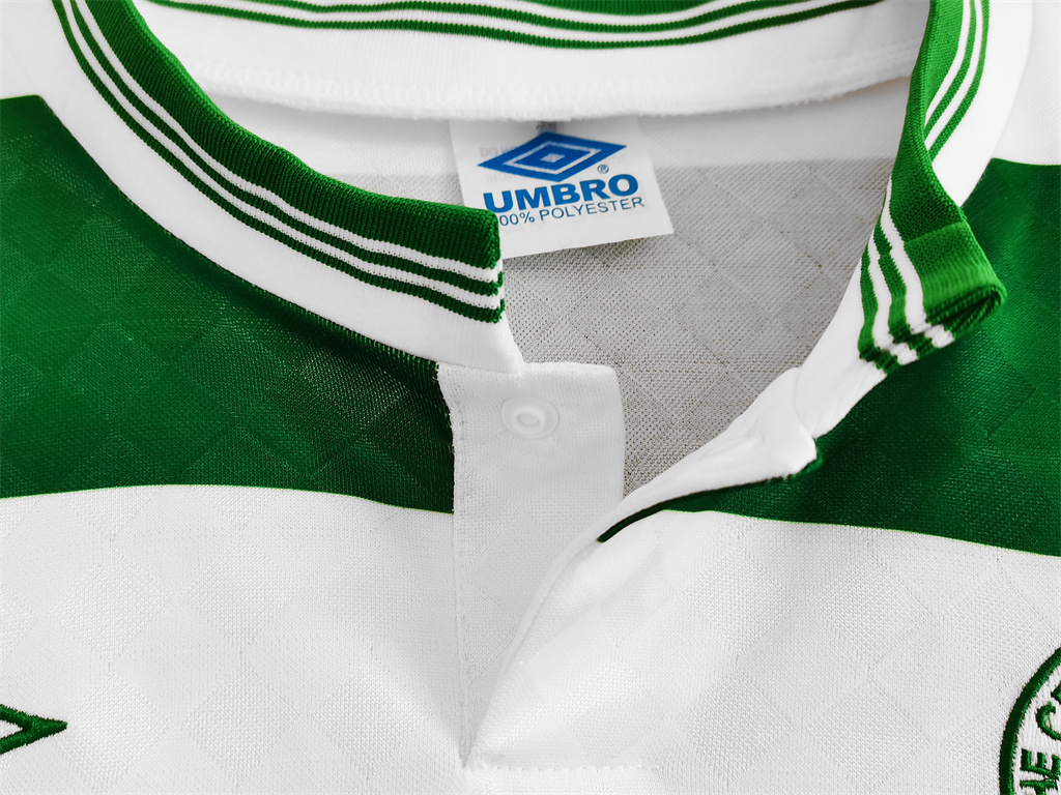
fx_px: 950
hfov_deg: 58.4
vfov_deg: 45.4
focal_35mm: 31
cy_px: 398
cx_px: 530
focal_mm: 5.58
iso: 64
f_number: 1.8
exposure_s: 1/100
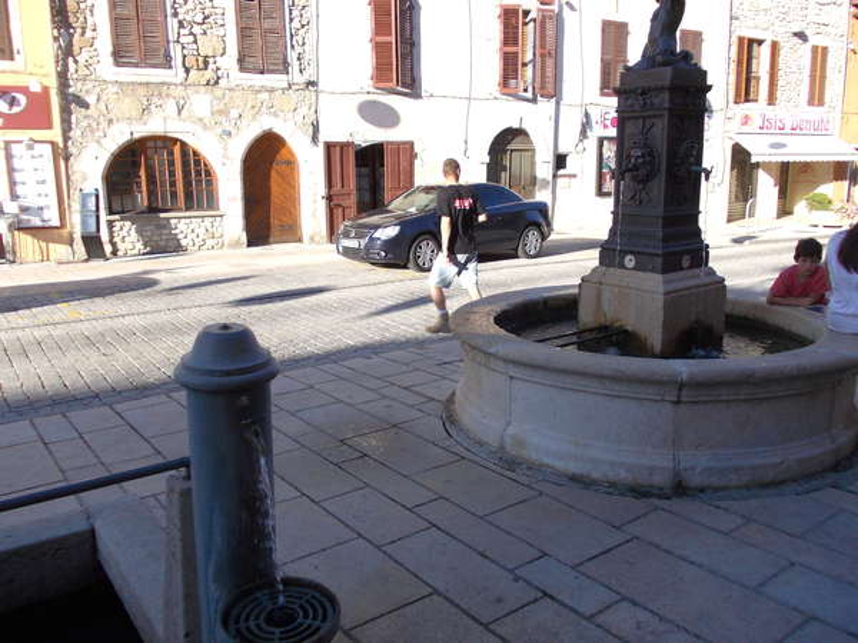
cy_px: 322
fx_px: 694
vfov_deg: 49.7
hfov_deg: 63.4
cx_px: 429
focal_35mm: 28
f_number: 5.4
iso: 80
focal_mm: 4
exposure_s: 1/160
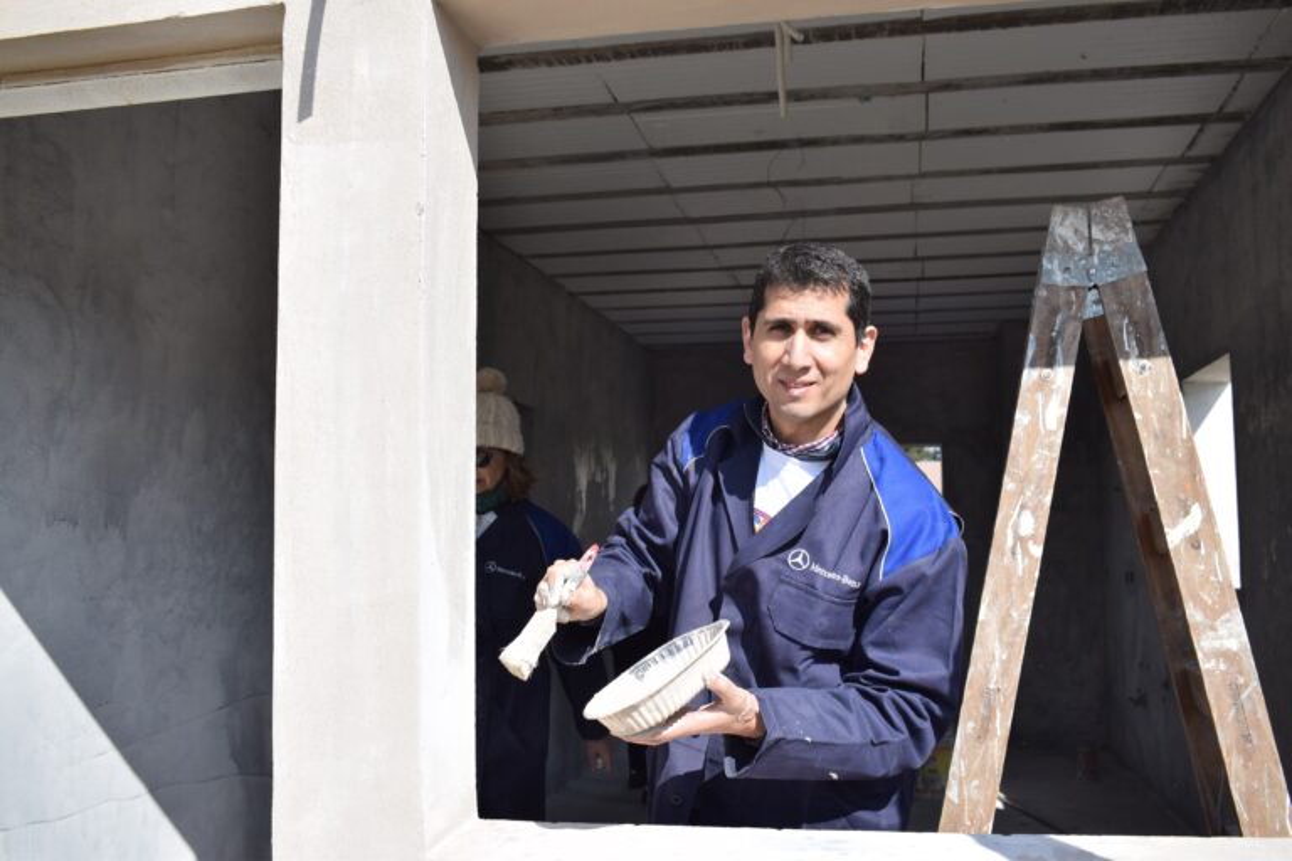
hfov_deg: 55.1
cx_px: 646
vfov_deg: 38.4
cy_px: 430
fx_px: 1238
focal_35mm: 34
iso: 400
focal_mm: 23
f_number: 5.6
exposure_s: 1/1600
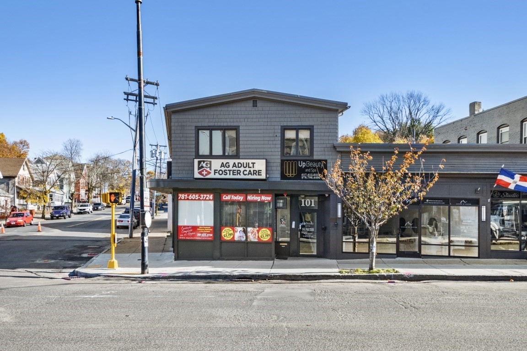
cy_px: 176
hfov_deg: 61.9
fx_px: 439
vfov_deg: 43.6
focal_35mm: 30
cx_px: 264
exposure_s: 1/1250
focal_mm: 20
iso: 640
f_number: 5.6
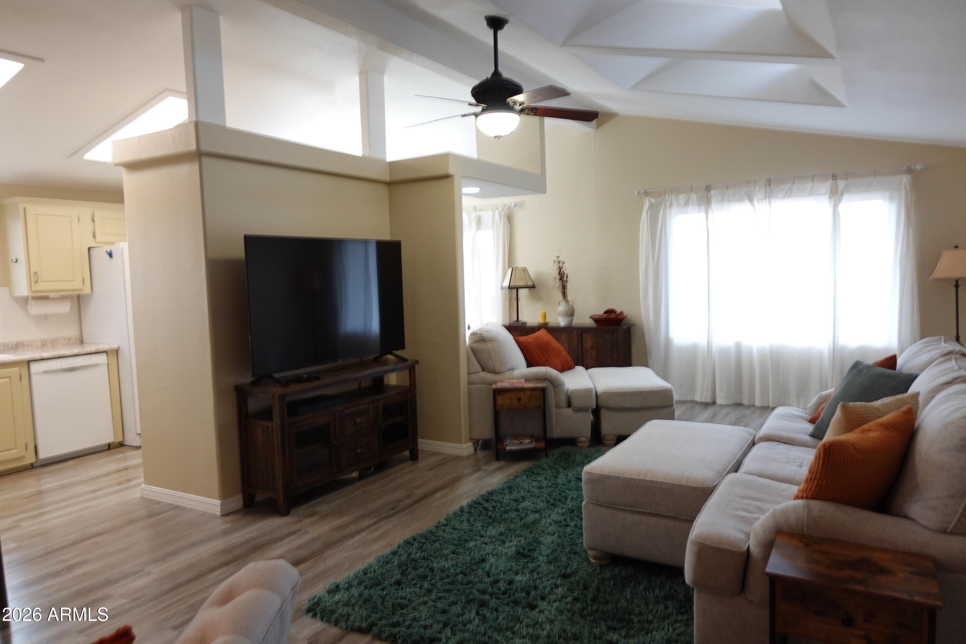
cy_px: 322
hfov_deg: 73.7
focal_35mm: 24
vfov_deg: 53.1
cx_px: 483
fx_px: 644
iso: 200
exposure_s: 1/30
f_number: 1.8
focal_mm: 9.4
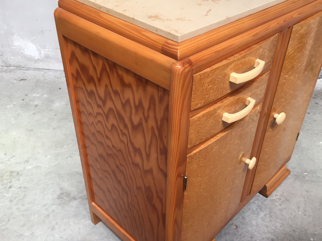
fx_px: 316
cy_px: 123
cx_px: 175
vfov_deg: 41.8
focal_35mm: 34
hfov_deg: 53.9
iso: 32
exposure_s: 1/33
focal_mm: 4.15
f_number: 2.2
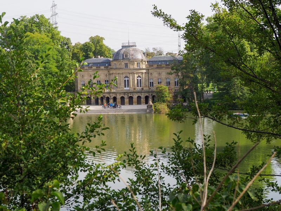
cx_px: 140
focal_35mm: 62
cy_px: 106
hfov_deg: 31.2
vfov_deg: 23.7
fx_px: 503
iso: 200
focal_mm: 31
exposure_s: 1/640
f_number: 4
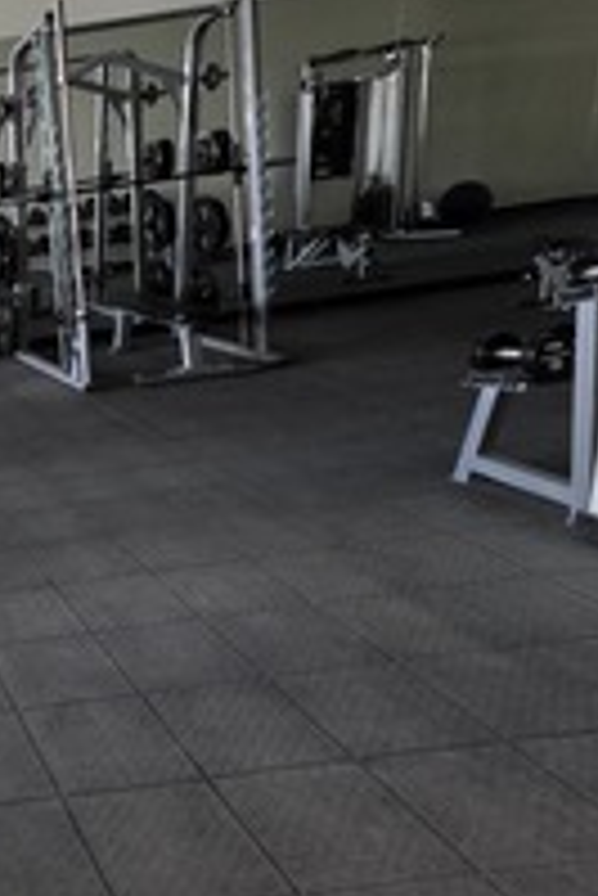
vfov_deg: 60.2
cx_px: -245
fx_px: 771
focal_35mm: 31
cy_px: 453
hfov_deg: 29.9
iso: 1000
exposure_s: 1/50
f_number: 1.9
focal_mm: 2.2
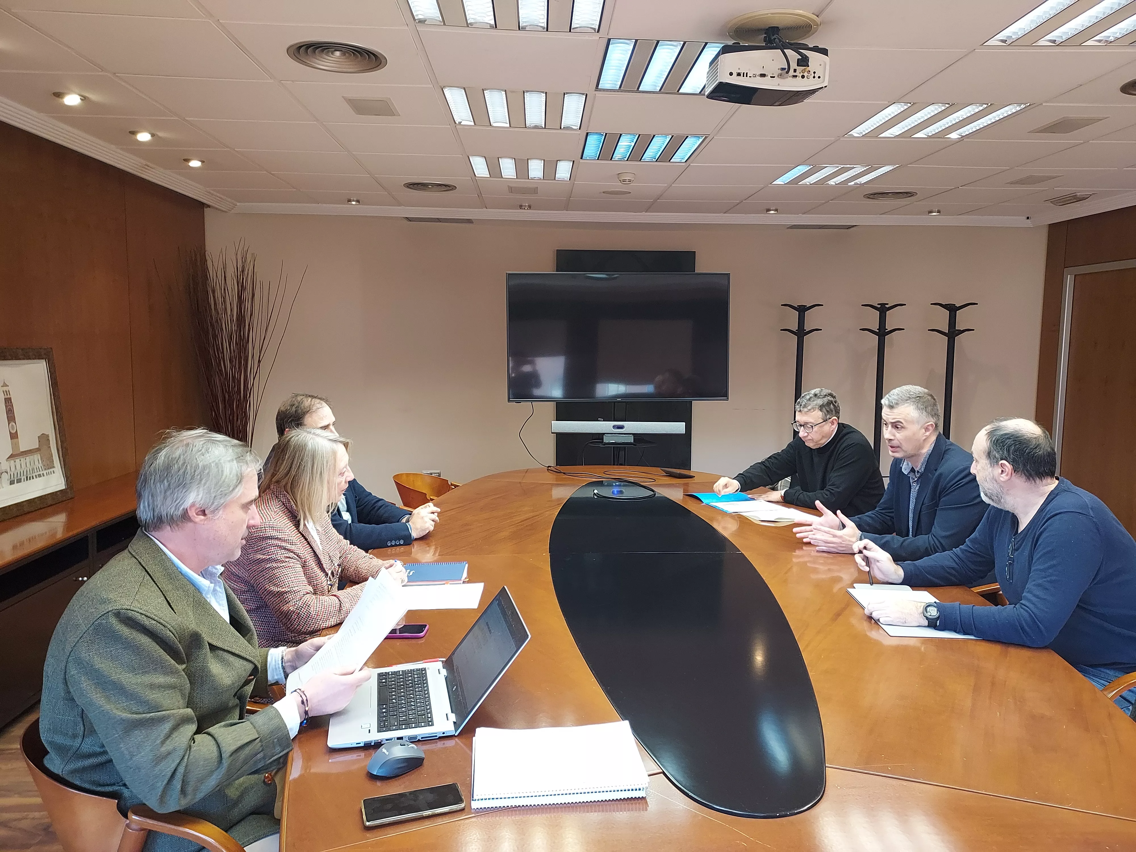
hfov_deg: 71.6
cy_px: 426
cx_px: 568
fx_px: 788
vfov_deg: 56.8
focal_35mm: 24
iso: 400
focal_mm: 4.6
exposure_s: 1/60
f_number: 1.8
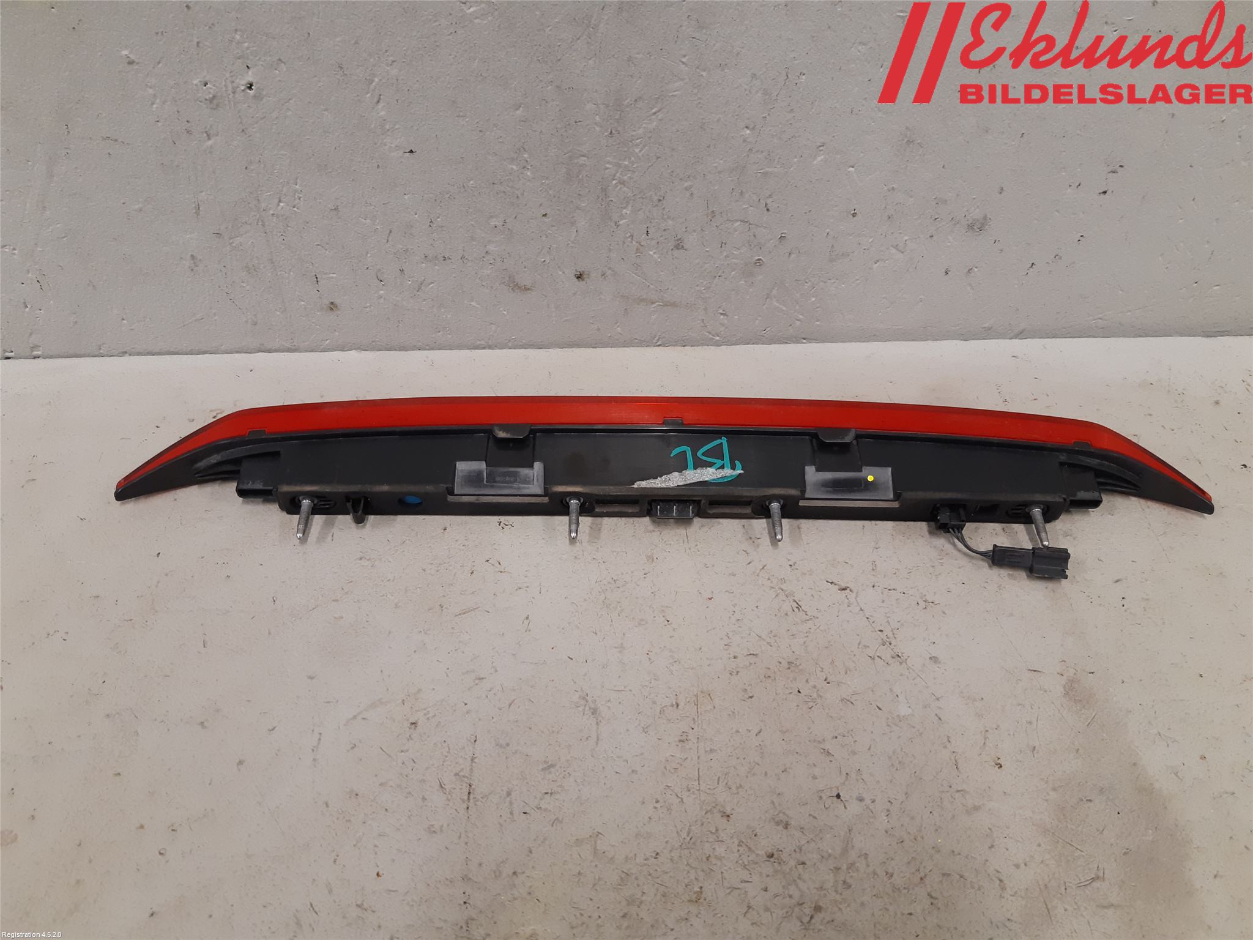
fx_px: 941
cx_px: 626
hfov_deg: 67.3
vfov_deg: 53.1
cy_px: 470
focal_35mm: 26
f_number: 1.7
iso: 160
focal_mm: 3.93
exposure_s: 1/50
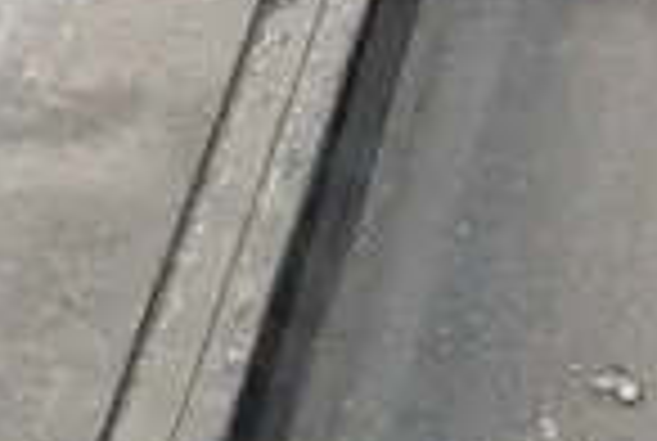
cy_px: -104
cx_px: 598
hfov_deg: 11.2
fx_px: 3328
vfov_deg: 7.5
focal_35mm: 182
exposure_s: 1/100
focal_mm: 7
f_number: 1.8
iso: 160
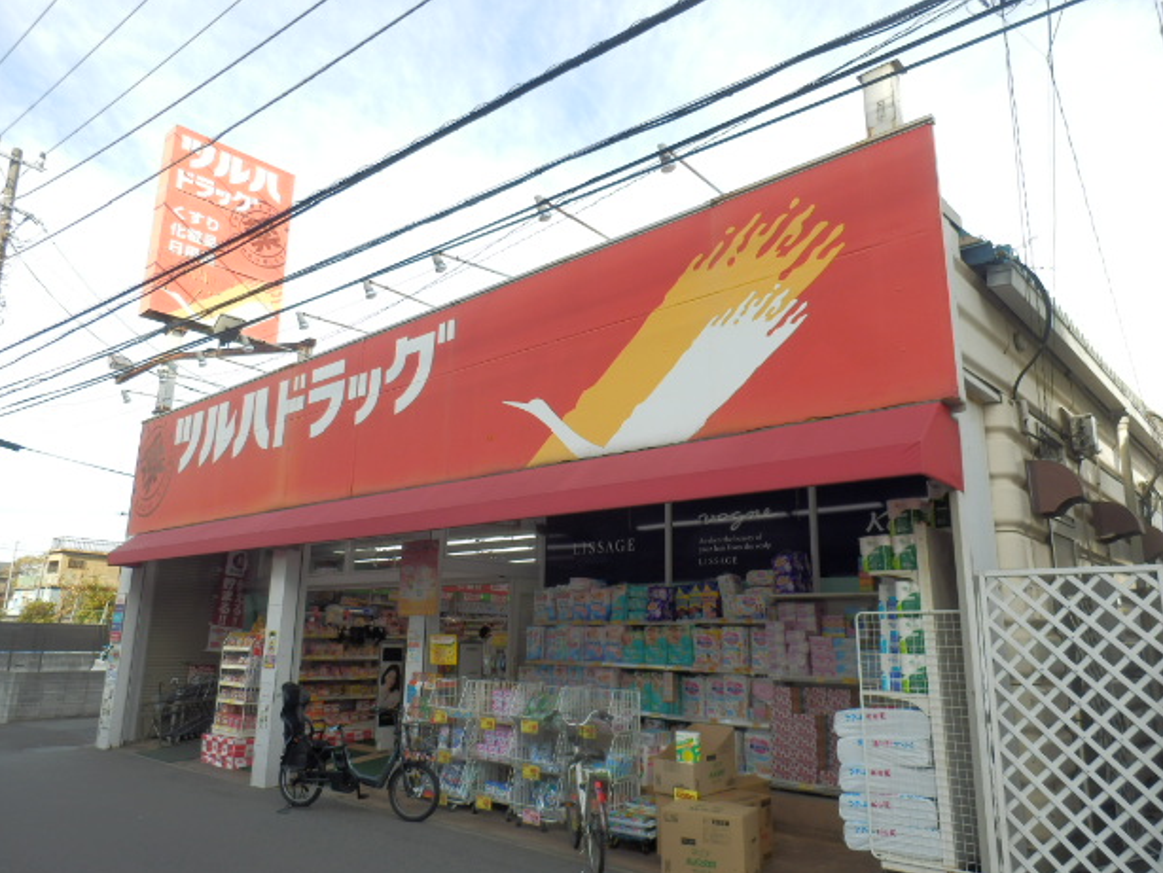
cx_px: 572
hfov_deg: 69.4
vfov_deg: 54.9
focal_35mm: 25
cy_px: 430
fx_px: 840
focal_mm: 4.2
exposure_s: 1/400
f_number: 3
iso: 80
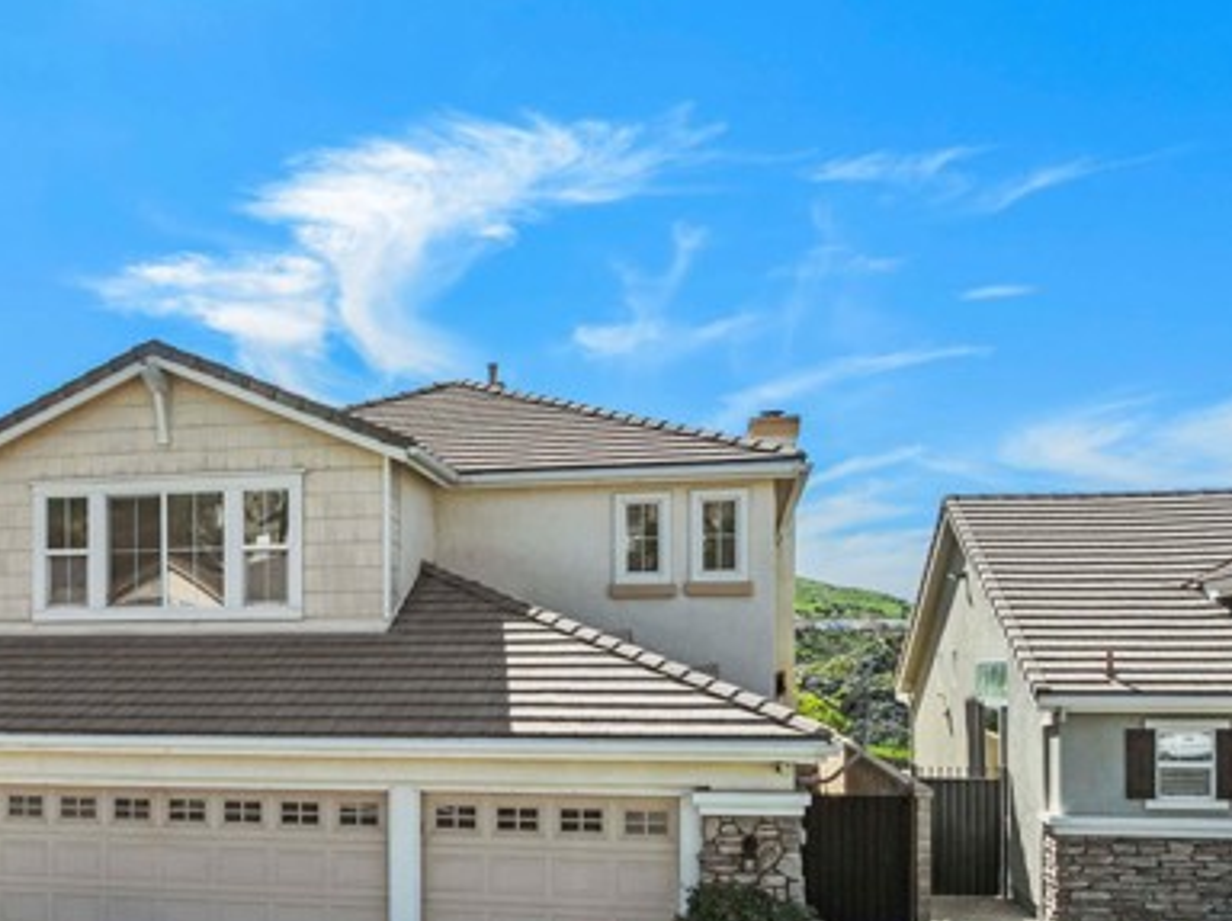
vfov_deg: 35.3
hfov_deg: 45.5
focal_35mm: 40
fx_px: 1422
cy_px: 659
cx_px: 330
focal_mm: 12.29
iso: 100
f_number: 4.5
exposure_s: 1/1000
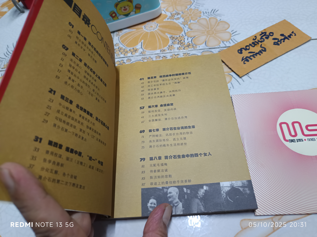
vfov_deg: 56.8
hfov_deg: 71.6
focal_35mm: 24
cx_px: 158
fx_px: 220
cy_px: 118
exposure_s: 1/33.3
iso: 1154
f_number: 1.7
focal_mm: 5.31
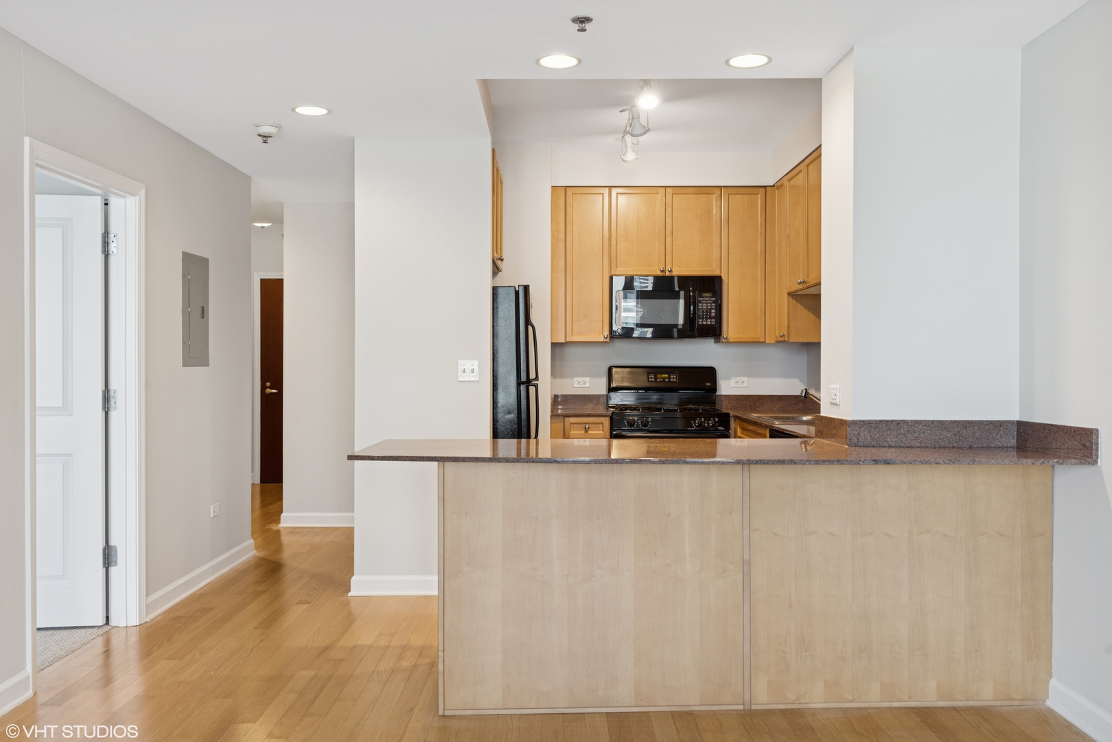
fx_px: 927
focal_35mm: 30
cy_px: 371
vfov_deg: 43.6
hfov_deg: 61.9
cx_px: 556
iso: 320
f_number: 8
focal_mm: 30
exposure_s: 1/8
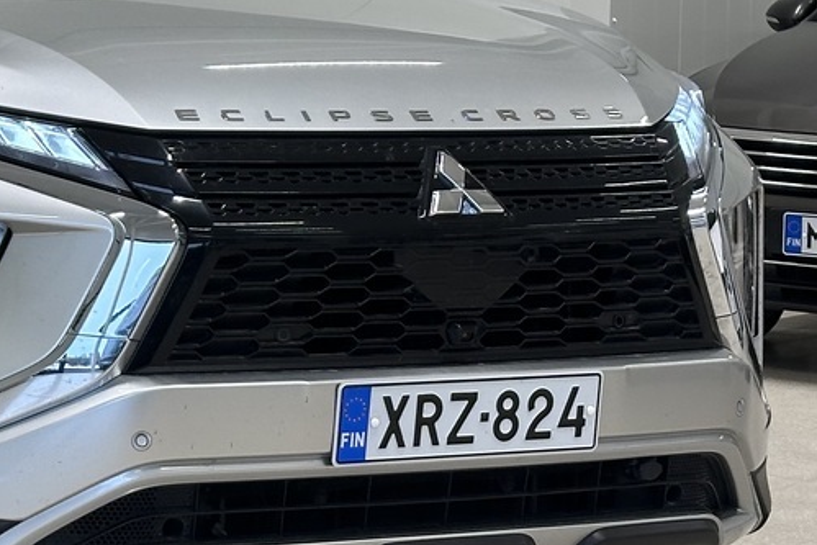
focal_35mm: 144
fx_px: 3269
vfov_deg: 9.5
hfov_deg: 14.0
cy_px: 70
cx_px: -43
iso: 80
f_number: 1.78
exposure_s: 1/111
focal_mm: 6.86
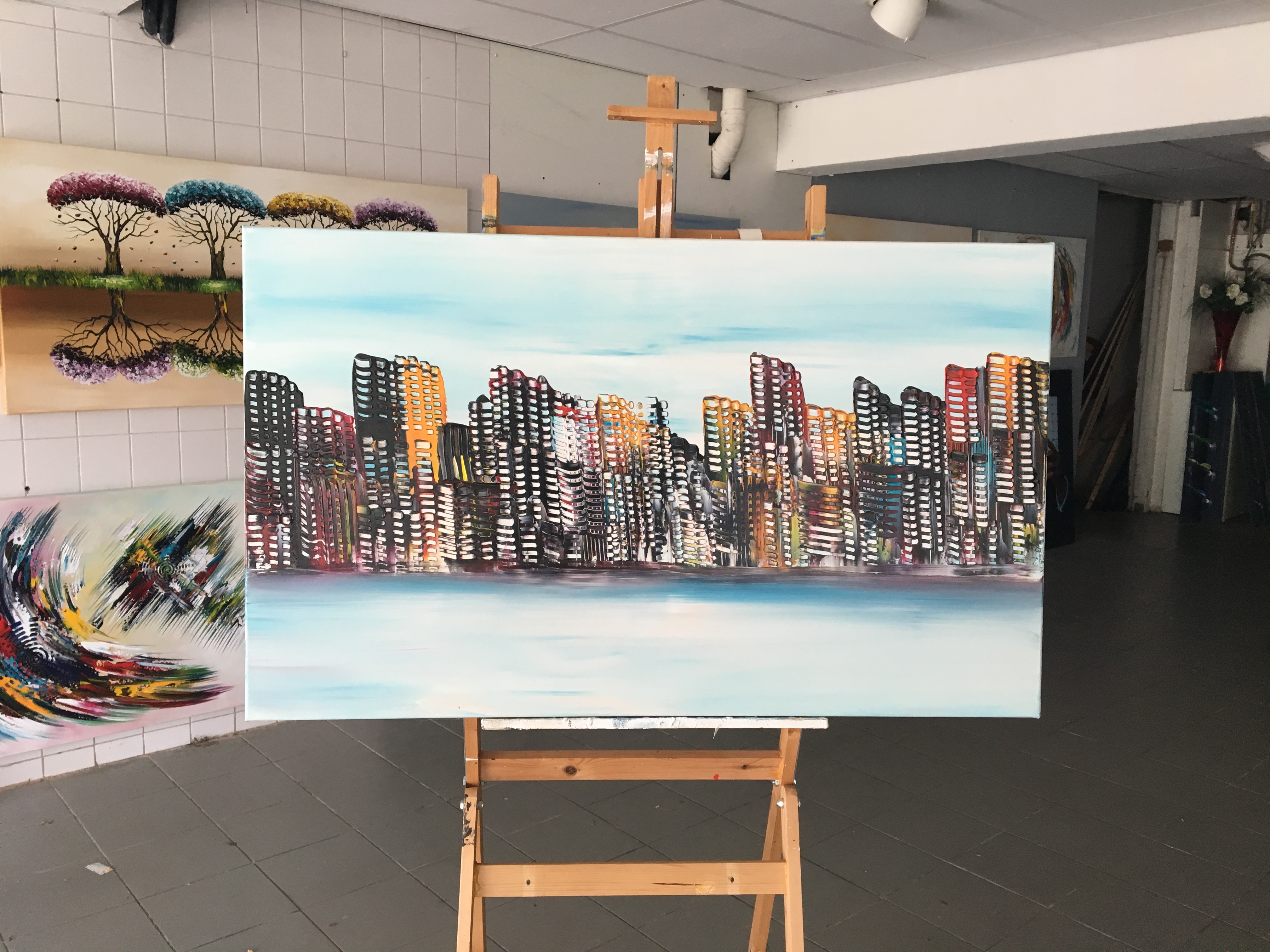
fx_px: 1064
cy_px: 476
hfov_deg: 61.7
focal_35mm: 29
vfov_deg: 48.2
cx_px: 635
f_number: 2.2
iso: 50
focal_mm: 4.15
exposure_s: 1/33
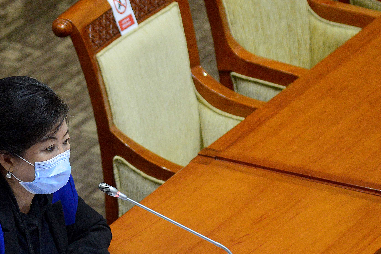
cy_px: 207
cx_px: 113
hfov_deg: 5.1
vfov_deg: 3.4
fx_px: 4298
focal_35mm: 406
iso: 3200
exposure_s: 1/250
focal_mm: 185
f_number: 4
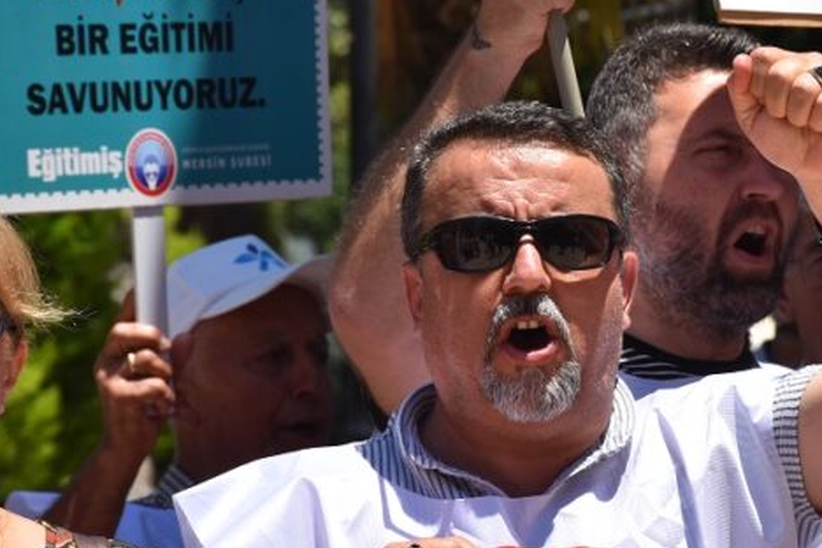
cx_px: 820
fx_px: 7126
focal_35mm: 312
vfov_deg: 4.4
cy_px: 185
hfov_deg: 6.6
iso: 160
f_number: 8
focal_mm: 95
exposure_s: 1/500
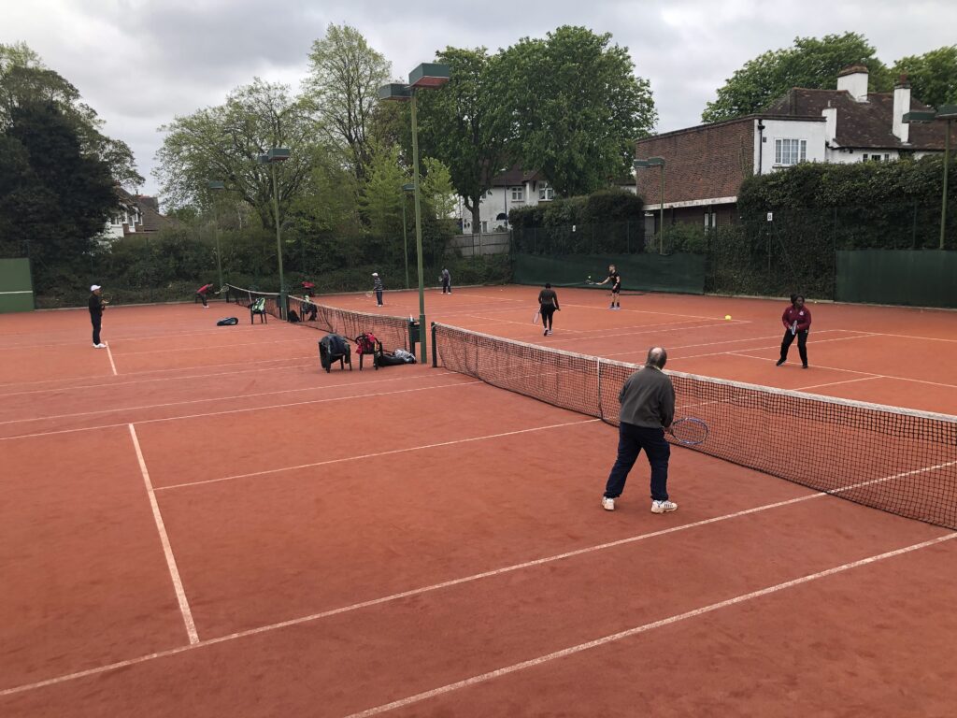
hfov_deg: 63.4
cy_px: 359
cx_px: 478
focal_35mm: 28
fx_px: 774
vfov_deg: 49.7
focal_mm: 3.99
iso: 20
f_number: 1.8
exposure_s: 1/466
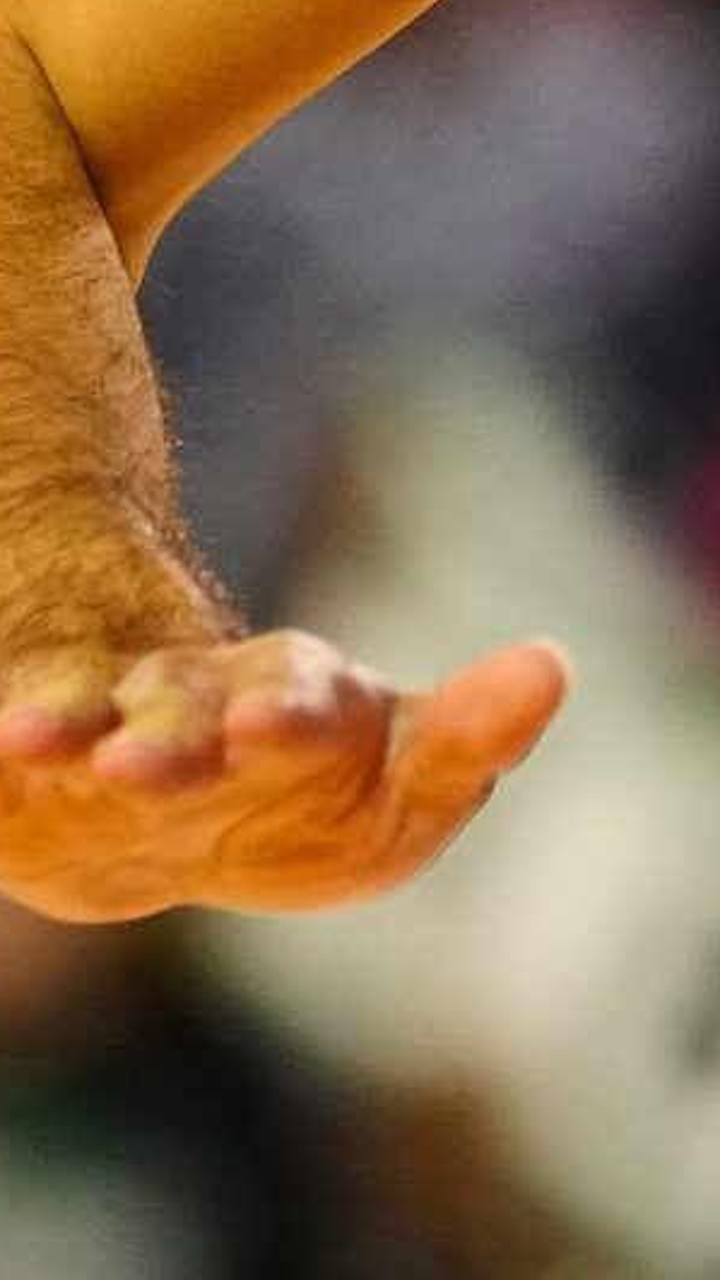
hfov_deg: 1.8
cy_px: -247
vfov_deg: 3.2
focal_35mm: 680
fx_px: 23094
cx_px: 1397
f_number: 1.8
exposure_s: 1/1250
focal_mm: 135
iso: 2500
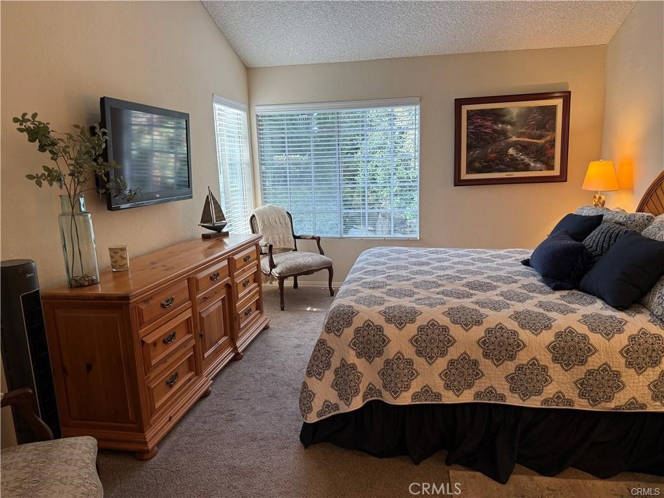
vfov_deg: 56.8
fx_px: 460
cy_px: 249
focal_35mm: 24
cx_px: 332
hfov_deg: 71.6
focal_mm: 6.76
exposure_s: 1/120
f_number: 1.78
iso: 200
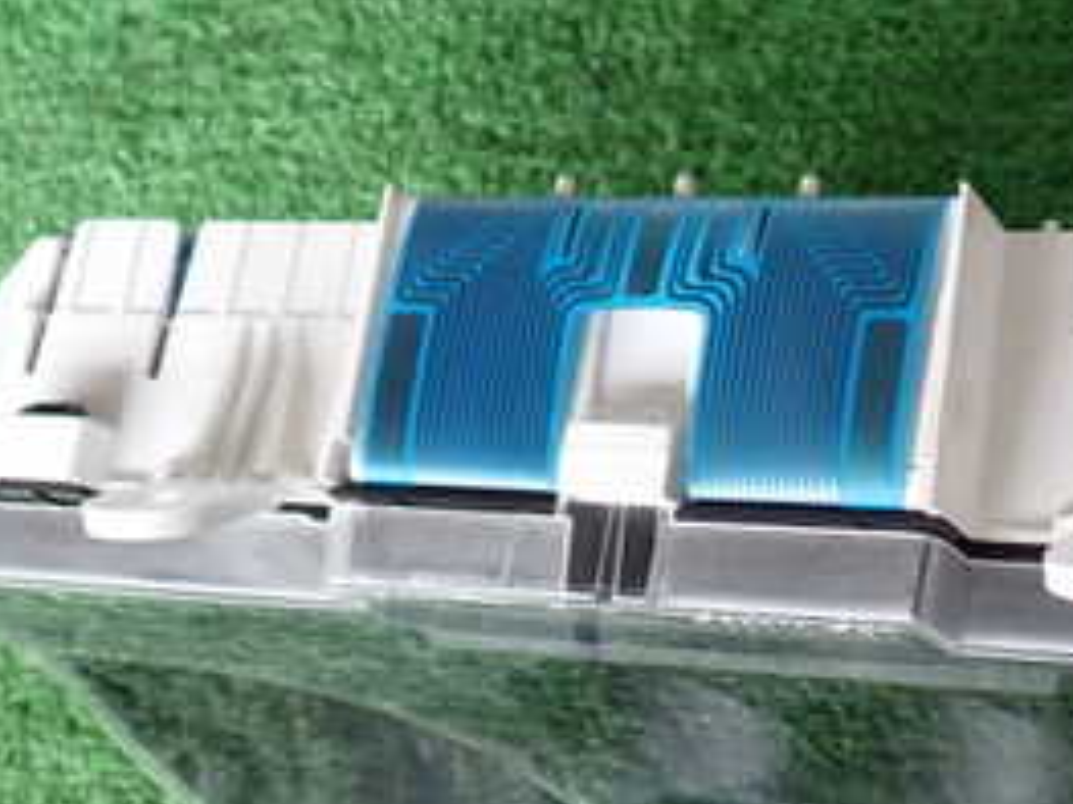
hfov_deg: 26.0
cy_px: 580
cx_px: 922
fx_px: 2262
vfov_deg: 20.0
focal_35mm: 73
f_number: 2.4
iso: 200
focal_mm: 5.79
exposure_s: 1/60
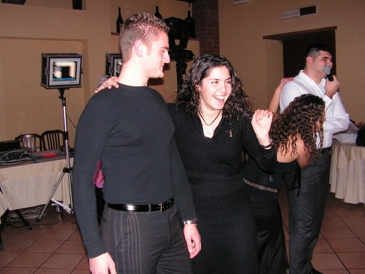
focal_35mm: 36
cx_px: 182
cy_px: 137
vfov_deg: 39.7
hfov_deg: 51.4
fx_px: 380
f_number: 3.2
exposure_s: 1/40
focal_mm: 6
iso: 200
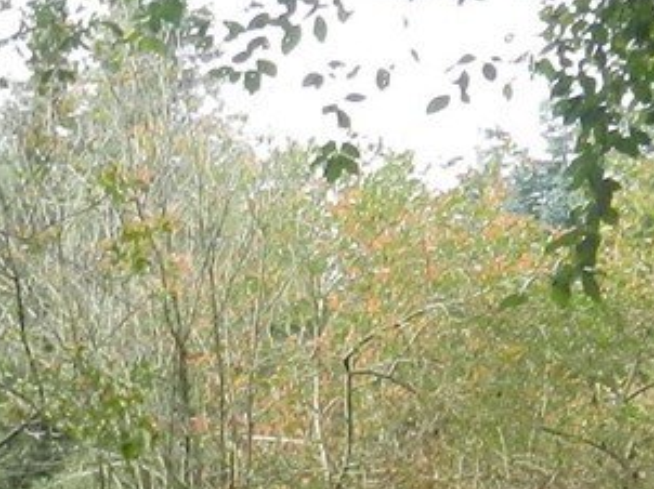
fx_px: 3304
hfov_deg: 11.3
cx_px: 546
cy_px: 595
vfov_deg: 8.4
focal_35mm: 175
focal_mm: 5.9
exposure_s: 1/100
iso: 160
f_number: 3.8
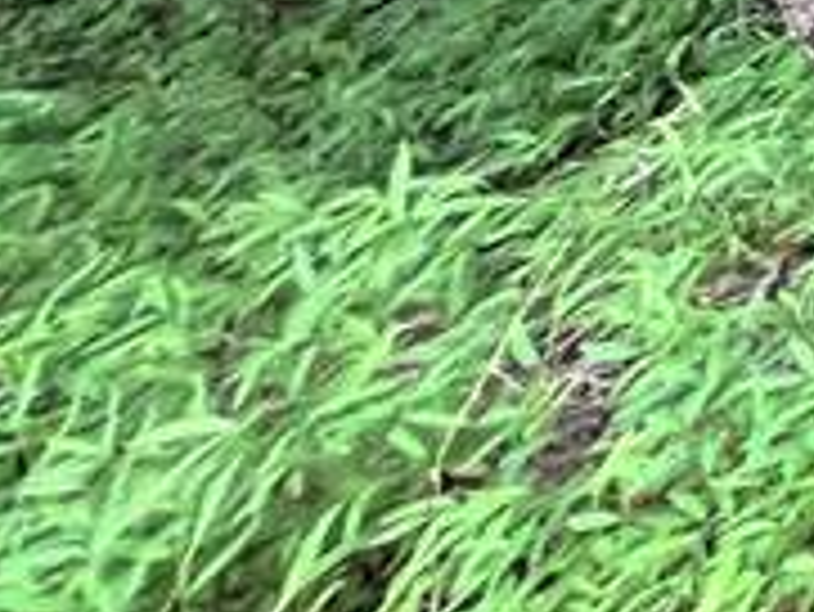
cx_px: 2577
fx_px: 2165
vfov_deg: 10.8
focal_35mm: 92
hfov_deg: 10.8
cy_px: -1224
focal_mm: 1.57
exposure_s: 1/74
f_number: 1.8
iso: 250
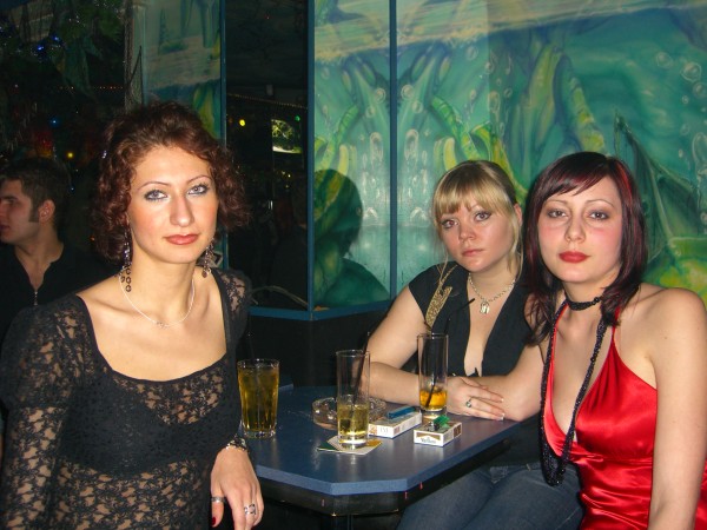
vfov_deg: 37.7
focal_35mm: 38
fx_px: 776
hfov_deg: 49.0
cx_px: 354
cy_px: 265
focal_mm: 7.9
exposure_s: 1/60
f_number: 2.8
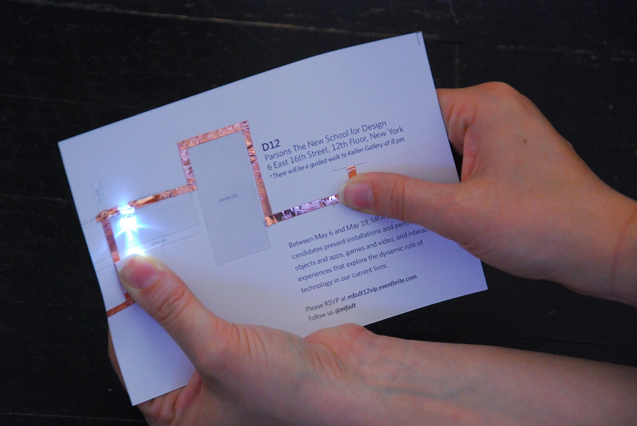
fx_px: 2657
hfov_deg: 13.7
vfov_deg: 9.2
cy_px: 213
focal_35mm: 150
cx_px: 318
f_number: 5.6
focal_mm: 100
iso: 1600
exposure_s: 1/80
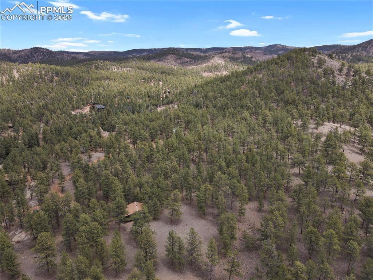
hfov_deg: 71.6
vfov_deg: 56.8
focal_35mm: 24
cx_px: 186
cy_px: 140
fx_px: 258
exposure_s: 1/240
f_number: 2.8
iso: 100
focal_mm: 4.5
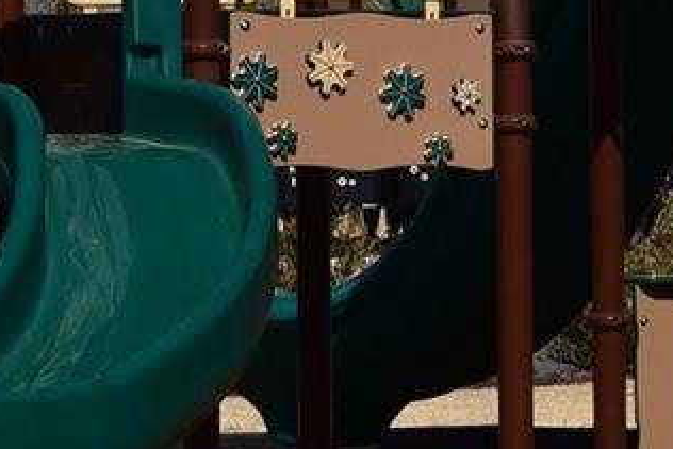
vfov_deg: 3.7
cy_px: -256
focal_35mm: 369
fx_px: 6901
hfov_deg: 5.6
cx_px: 466
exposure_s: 1/1250
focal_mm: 38
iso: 200
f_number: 13
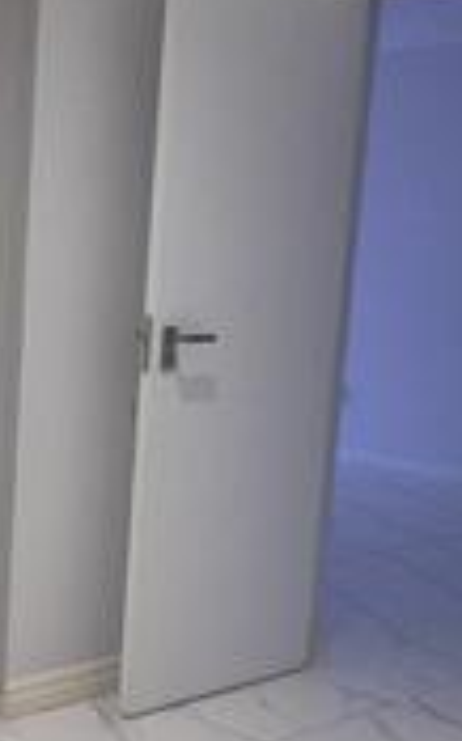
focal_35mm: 63
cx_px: -89
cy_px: 449
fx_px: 1272
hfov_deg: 19.4
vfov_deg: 32.4
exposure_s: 1/50
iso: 125
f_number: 2.2
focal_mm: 1.74
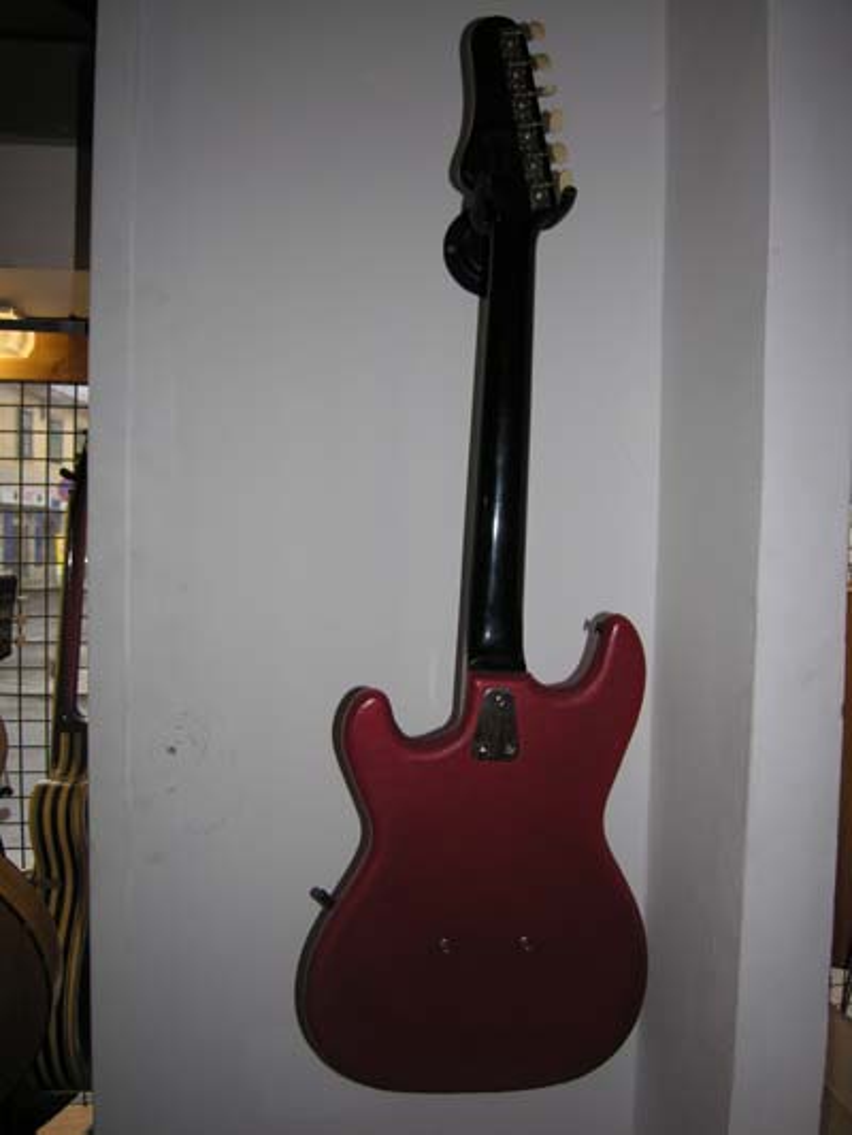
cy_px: 568
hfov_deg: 56.8
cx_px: 426
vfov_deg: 71.6
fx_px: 787
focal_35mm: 24
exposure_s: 1/60.1
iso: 50
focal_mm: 6.1
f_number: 2.6
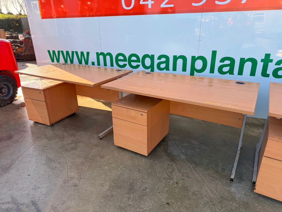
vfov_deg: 56.8
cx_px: 141
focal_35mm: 24
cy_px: 106
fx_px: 196
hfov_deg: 71.6
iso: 80
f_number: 1.78
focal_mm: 6.76
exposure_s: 1/765
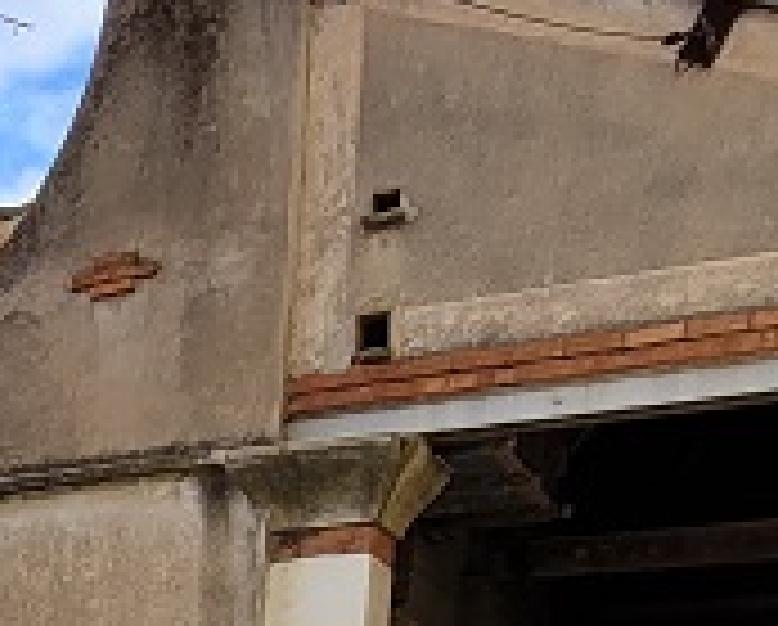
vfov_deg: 16.4
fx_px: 1822
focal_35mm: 79
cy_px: 1117
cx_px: -391
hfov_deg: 20.6
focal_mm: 1.74
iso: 40
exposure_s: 1/1387
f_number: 2.2
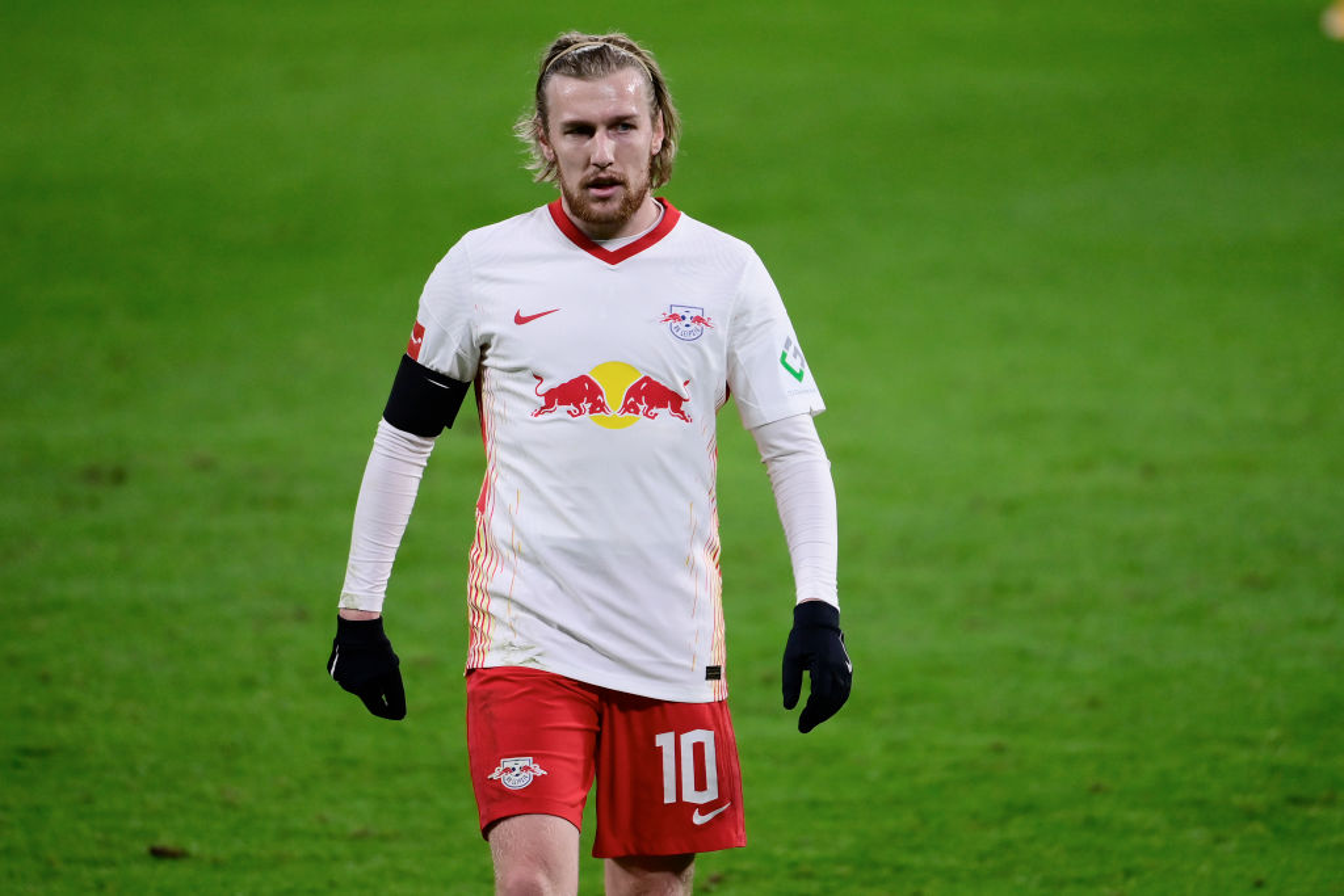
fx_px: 14934
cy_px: 448
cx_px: 672
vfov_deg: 3.4
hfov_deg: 5.2
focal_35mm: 400
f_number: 4
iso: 4000
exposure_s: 1/2000
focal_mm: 400
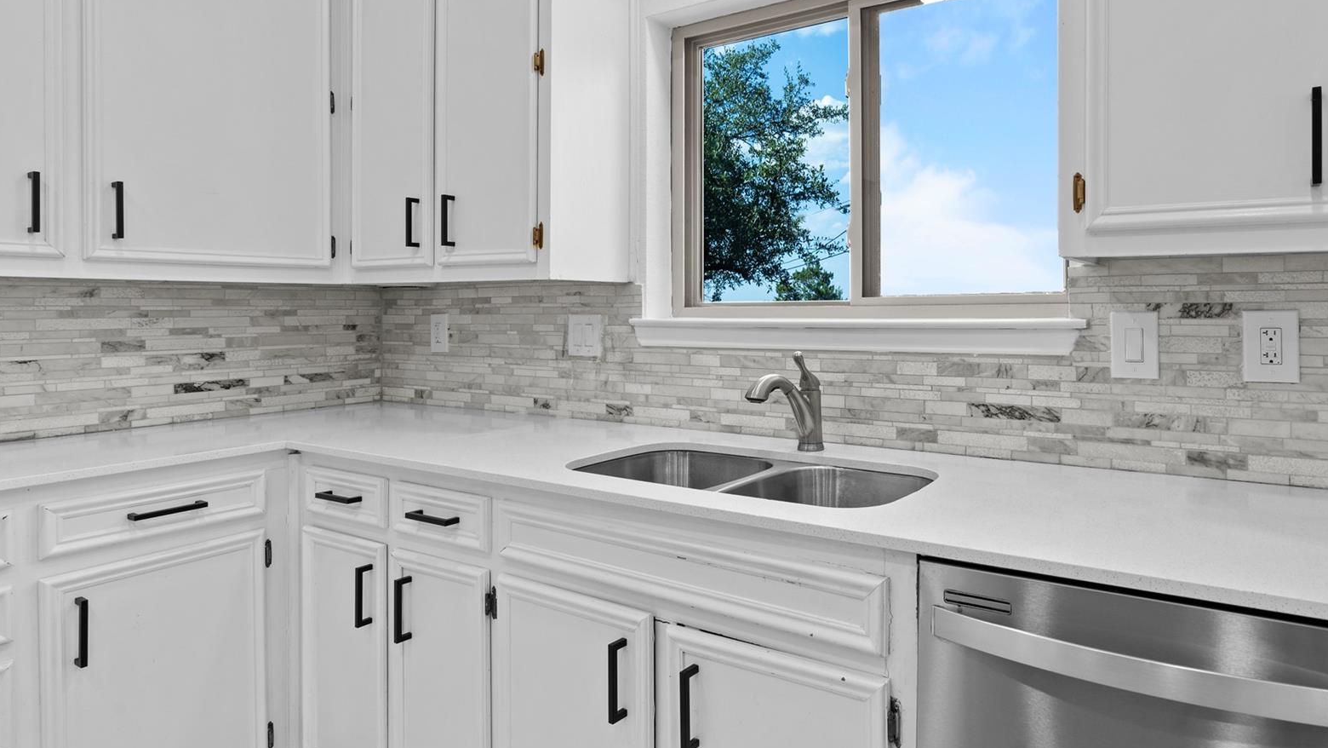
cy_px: 305
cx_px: 799
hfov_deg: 80.2
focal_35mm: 22
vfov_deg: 51.2
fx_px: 775
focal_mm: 16
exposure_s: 1/3
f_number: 9
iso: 100
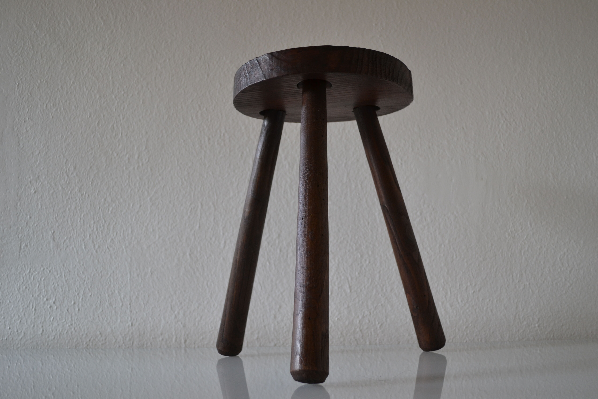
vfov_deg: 38.9
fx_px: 565
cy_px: 203
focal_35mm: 34
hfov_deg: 55.8
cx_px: 302
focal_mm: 22
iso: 400
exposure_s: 1/50
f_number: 4
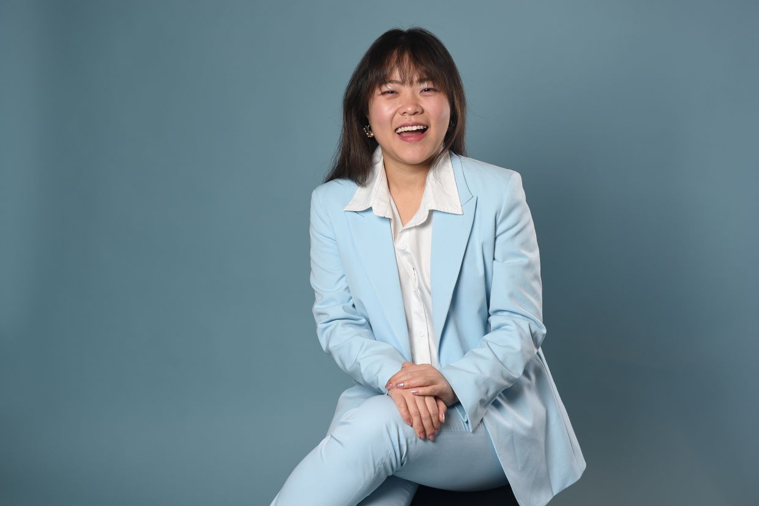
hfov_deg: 34.5
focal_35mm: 58
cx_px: 380
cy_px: 253
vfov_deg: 23.4
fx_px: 1223
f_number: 5.6
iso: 125
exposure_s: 1/160
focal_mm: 58
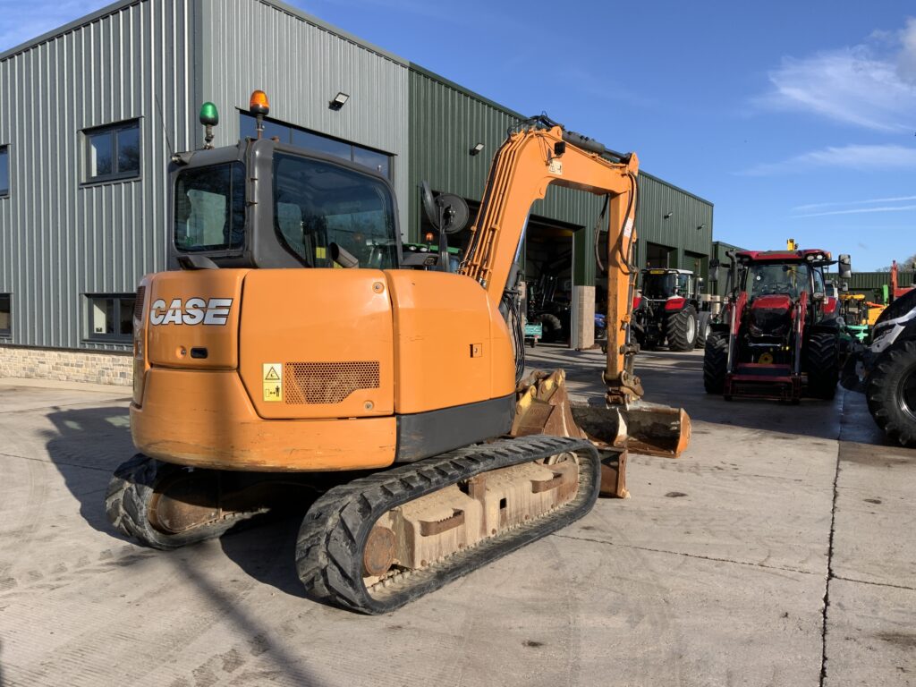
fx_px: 767
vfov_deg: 48.2
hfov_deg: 61.7
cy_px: 344
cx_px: 458
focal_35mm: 29
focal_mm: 3
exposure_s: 1/1626
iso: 16
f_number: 1.8
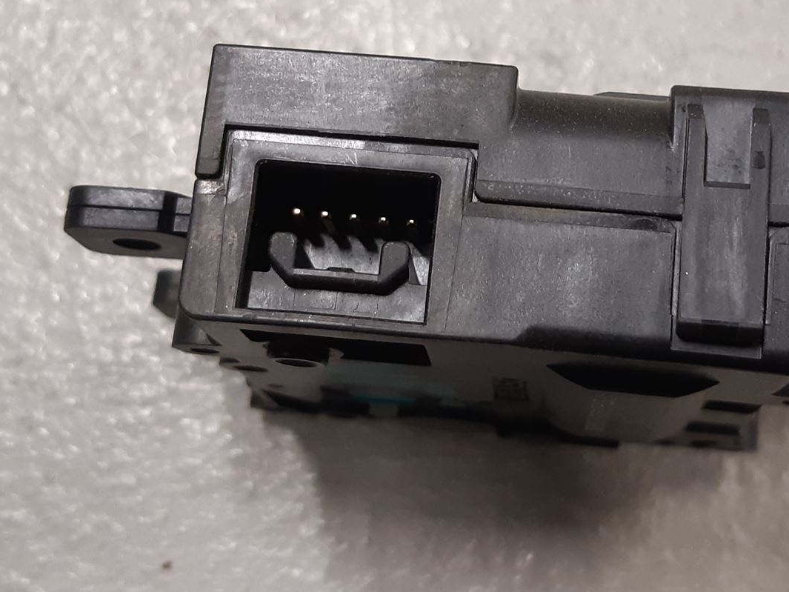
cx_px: 487
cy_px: 206
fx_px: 1140
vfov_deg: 29.0
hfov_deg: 38.0
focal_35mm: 50
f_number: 1.7
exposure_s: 1/50
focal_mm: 3.93
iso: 200
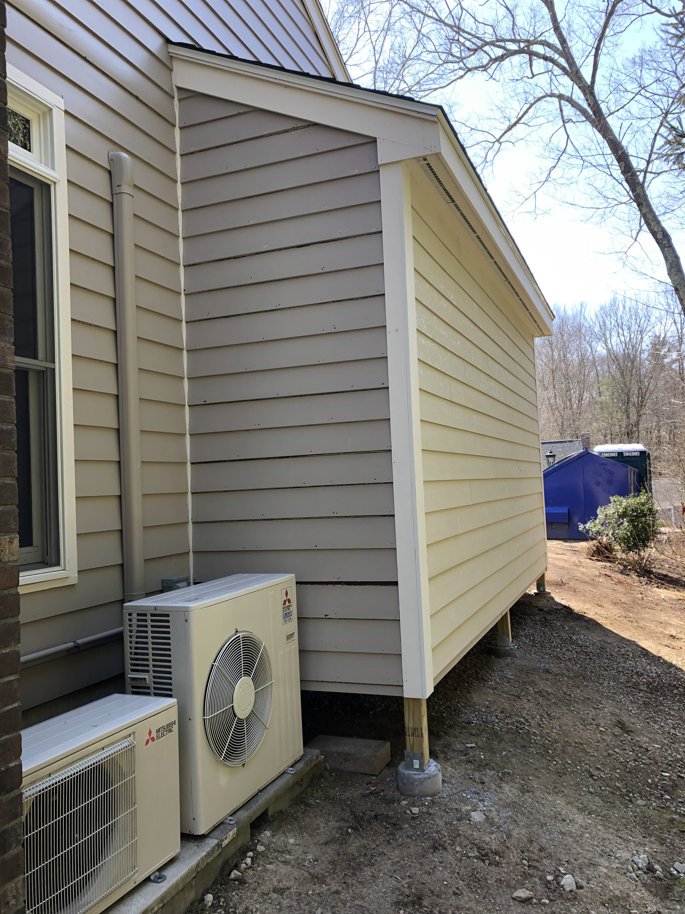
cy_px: 457
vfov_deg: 63.4
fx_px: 739
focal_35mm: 28
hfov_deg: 49.7
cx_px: 342
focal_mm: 3.99
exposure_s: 1/149
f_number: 1.8
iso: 20
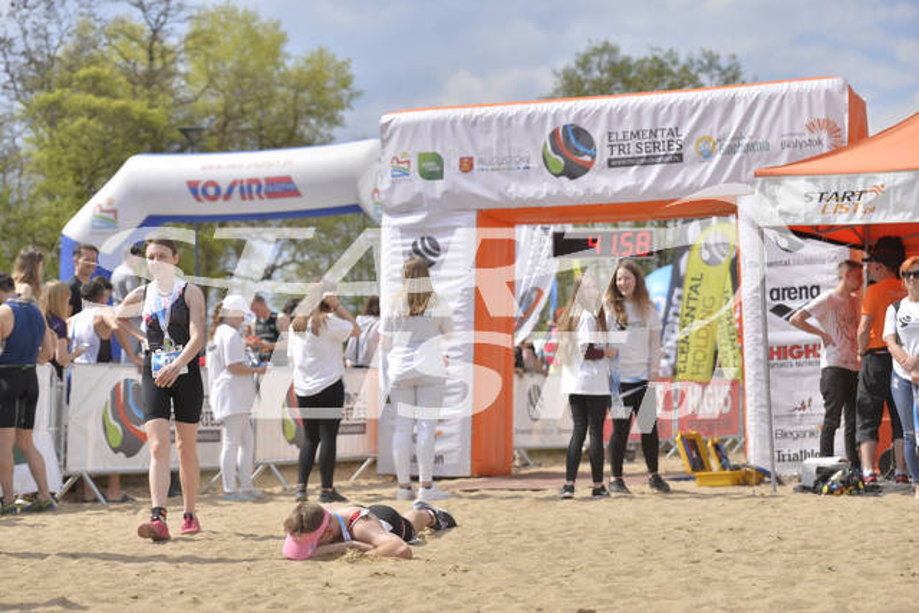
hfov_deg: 25.4
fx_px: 2043
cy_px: 306
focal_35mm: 80
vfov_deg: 17.1
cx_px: 460
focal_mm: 80
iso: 200
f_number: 4
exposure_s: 1/4000
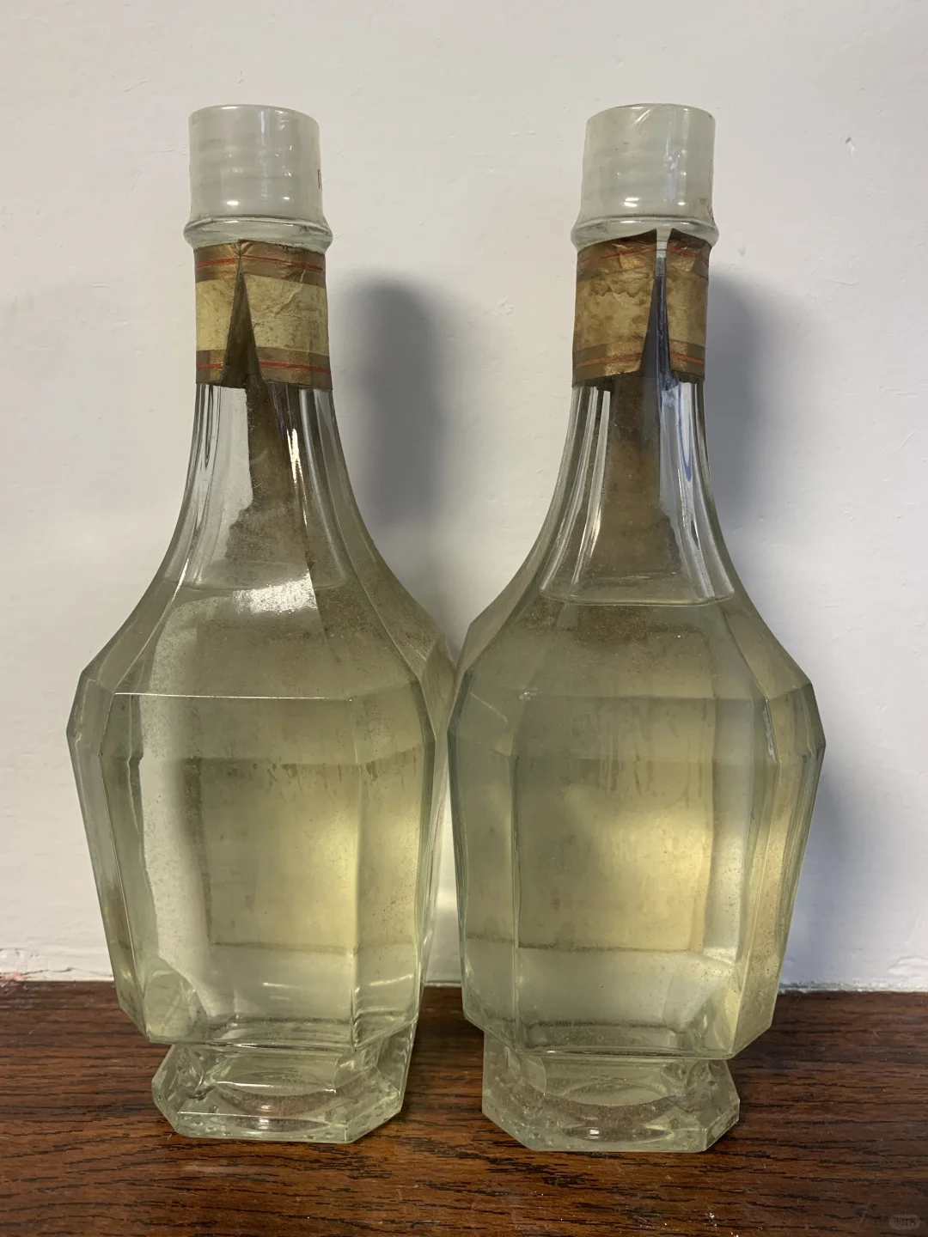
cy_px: 618
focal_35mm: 26
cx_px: 464
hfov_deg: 53.1
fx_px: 929
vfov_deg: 67.3
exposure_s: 1/50
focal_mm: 4.25
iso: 80
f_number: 1.8
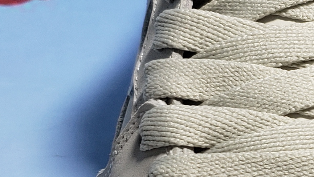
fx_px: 1099
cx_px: 489
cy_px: 180
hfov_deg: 14.9
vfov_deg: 9.1
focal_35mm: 132
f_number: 1.5
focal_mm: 4.3
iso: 50
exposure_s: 1/412
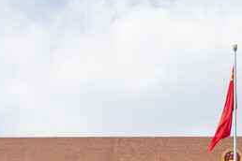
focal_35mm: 130
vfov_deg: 9.8
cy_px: 318
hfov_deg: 15.6
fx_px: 874
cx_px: 222
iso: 100
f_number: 3.2
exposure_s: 1/2000
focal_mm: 10.4
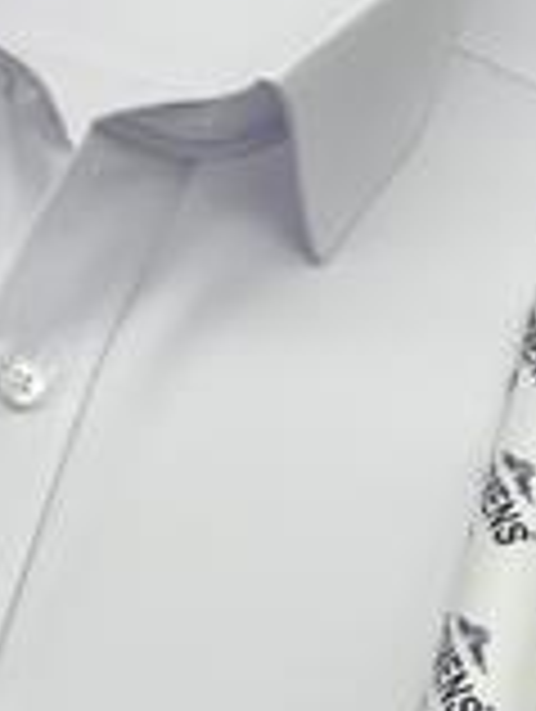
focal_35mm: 136
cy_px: 205
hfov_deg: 10.8
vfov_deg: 14.4
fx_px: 2800
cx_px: 9
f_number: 2
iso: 32
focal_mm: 6
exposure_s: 1/358
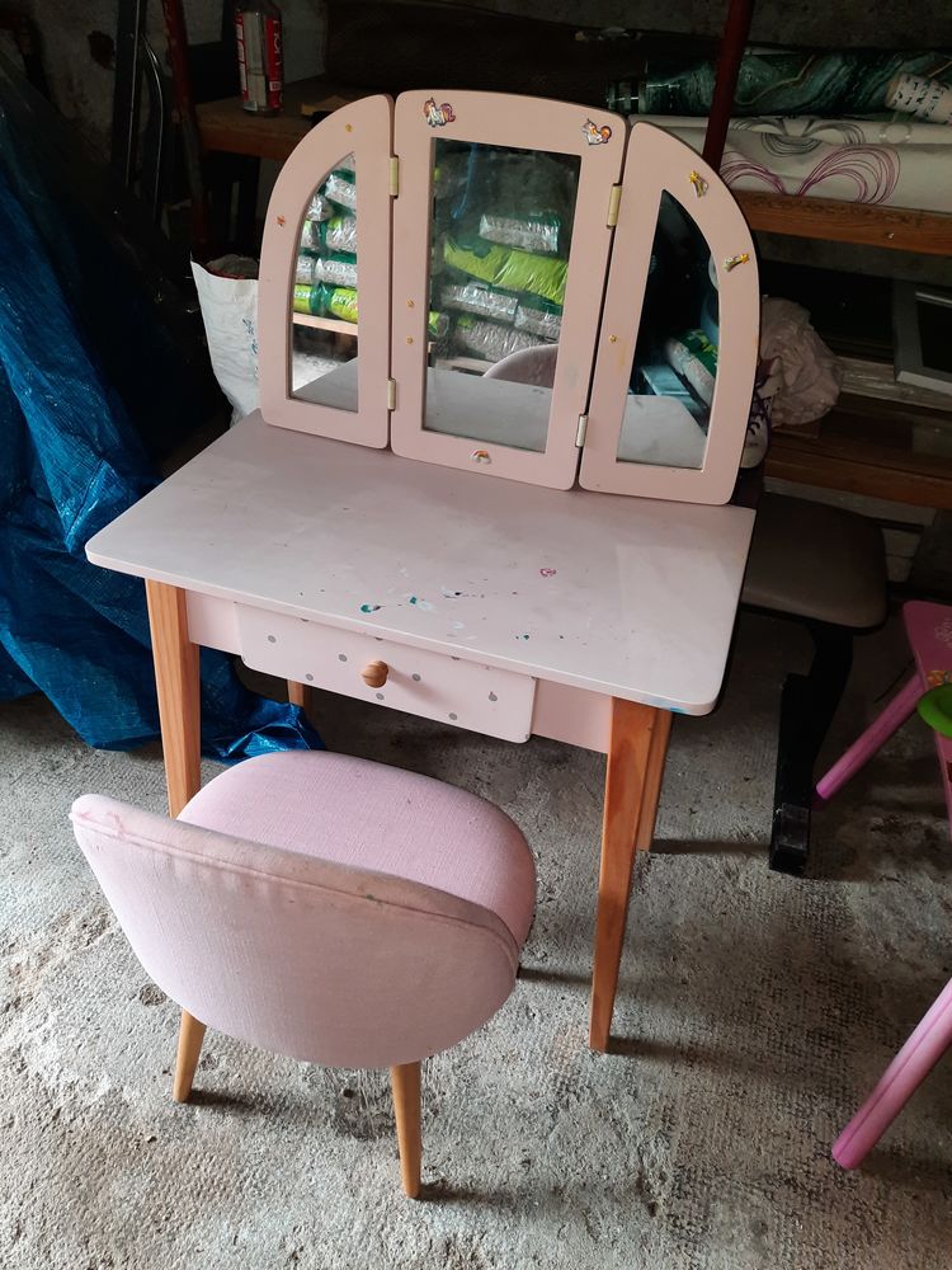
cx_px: 476
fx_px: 917
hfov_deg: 54.9
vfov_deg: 69.4
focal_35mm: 25
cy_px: 635
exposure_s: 1/50
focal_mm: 4.6
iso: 125
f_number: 2
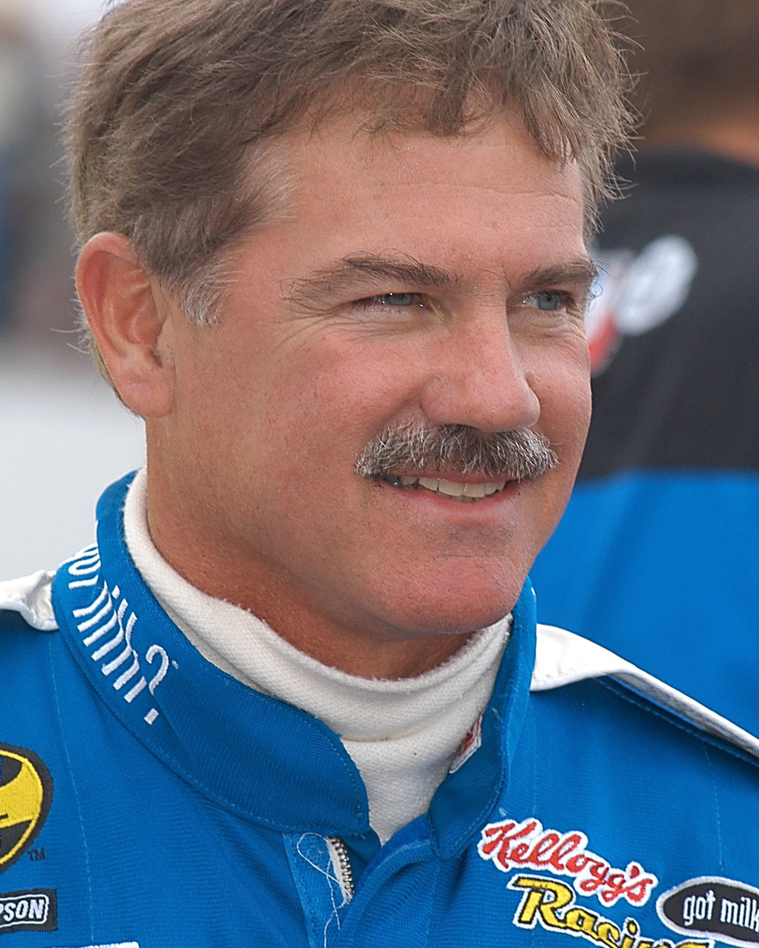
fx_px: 12799
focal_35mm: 456
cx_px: 429
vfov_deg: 4.2
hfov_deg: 3.4
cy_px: 477
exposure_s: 1/180
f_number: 8
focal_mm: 200
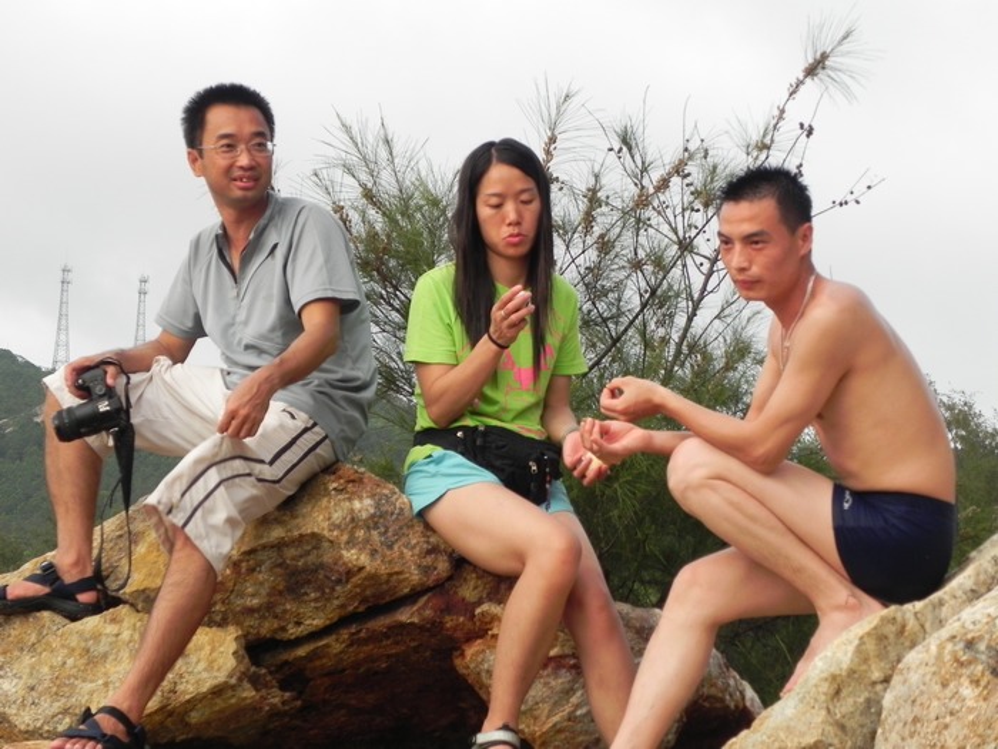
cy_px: 374
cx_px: 499
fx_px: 3027
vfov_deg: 14.1
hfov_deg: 18.7
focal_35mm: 105
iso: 203
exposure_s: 1/125
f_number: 4
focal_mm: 18.8
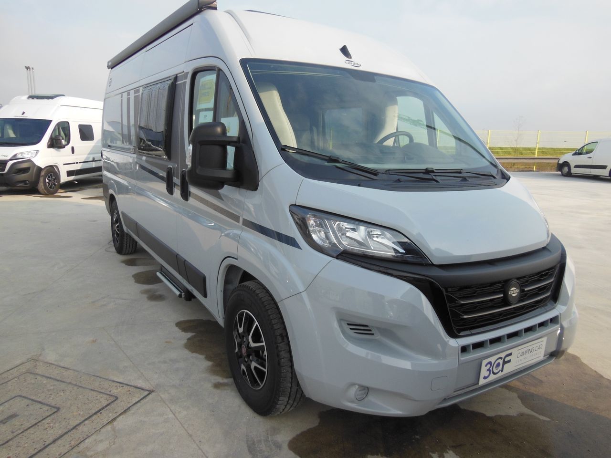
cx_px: 306
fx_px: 441
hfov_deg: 69.4
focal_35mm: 25
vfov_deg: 54.9
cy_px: 229
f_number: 3.5
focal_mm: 4.5
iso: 125
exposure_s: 1/640
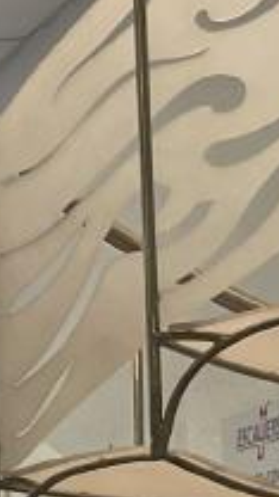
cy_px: 705
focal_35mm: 174
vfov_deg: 11.9
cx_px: -1068
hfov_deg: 5.5
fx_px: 2288
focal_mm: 4.2
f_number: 1.6
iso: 64
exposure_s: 1/100
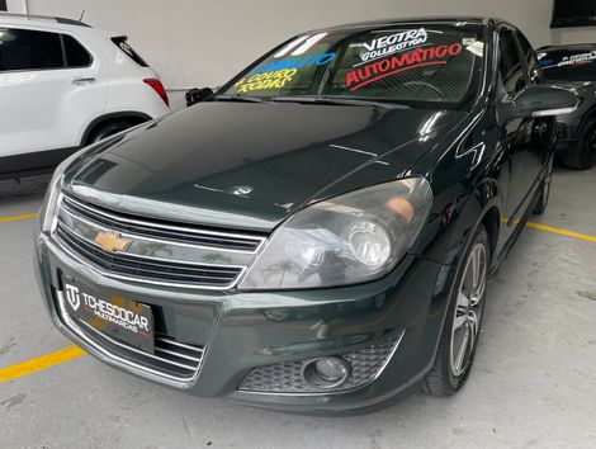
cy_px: 224
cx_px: 298
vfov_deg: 53.2
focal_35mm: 26
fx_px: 448
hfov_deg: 67.2
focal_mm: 4.2
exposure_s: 1/246
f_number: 1.6
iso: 32
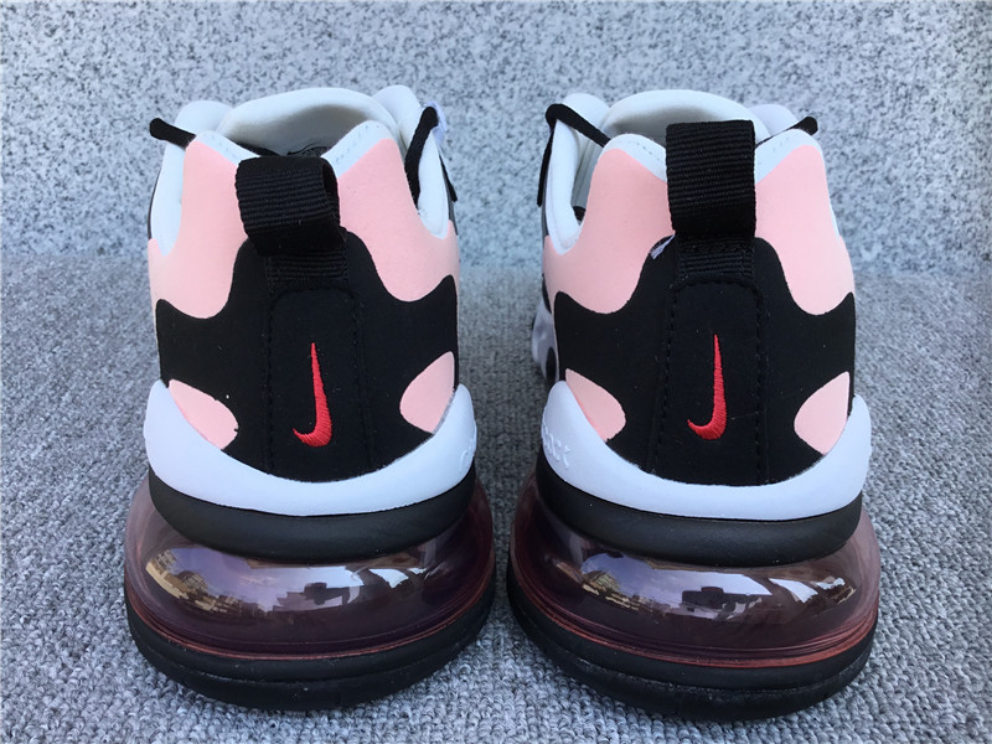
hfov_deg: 58.4
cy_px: 372
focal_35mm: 31
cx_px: 496
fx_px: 888
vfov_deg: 45.4
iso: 25
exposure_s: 1/360
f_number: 2.4
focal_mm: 3.3
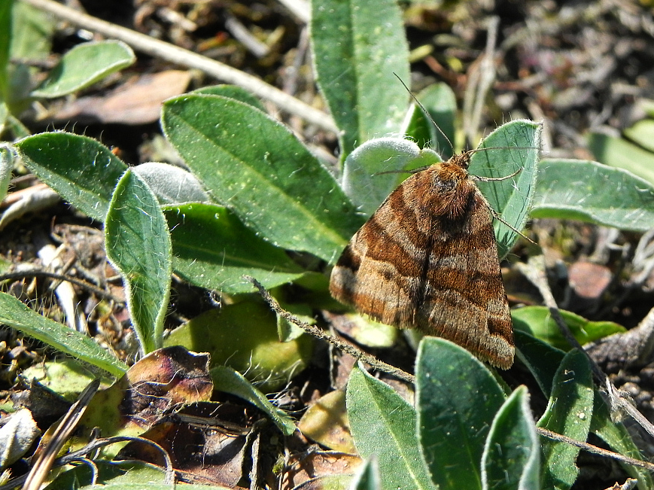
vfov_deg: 13.2
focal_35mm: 112
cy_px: 248
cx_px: 376
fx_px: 2115
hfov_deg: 17.6
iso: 160
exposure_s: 1/564
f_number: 4.5
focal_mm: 16.9
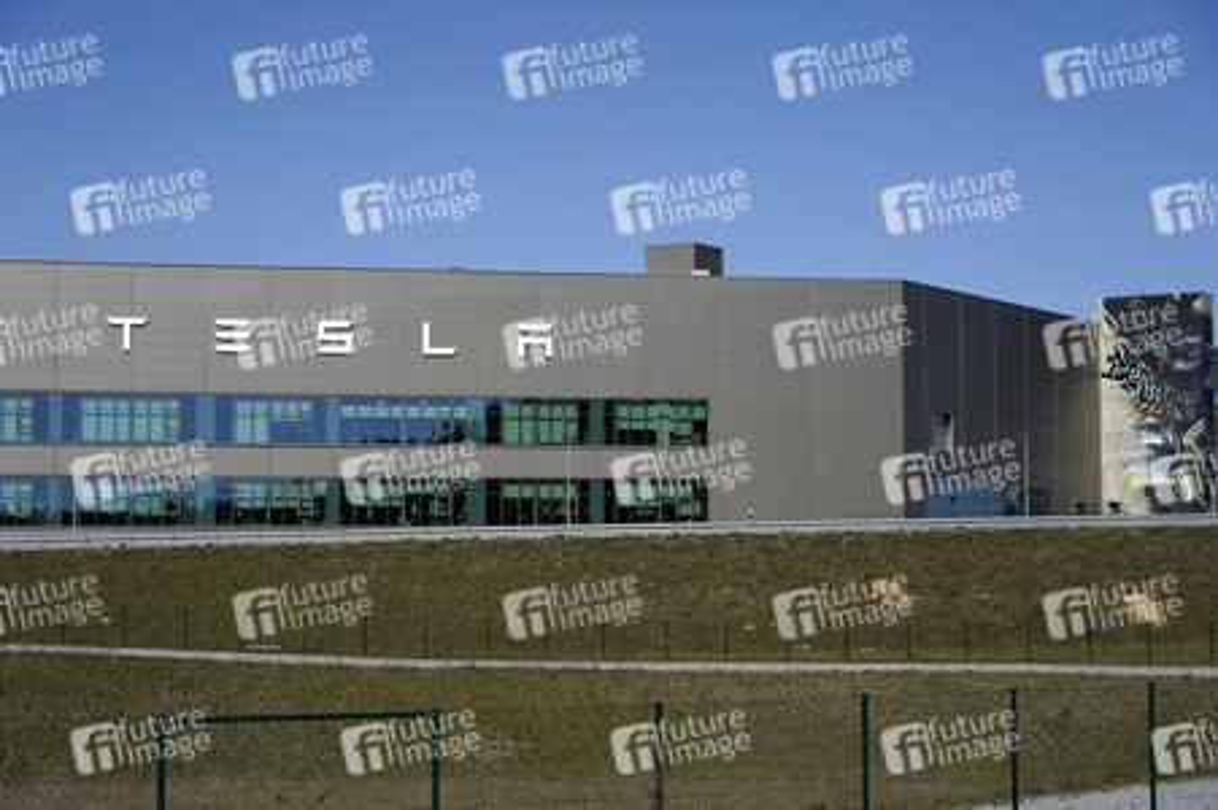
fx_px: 2333
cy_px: 405
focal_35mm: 69
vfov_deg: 19.7
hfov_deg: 29.3
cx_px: 609
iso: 100
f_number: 7.1
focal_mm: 69
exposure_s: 1/800
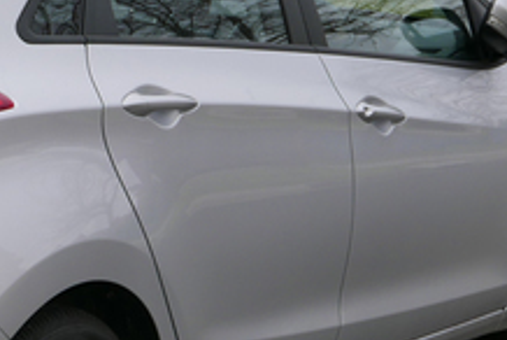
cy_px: 219
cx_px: -56
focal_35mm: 147
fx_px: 2073
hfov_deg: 13.6
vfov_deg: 9.4
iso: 200
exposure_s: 1/400
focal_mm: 22.7
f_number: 5.6
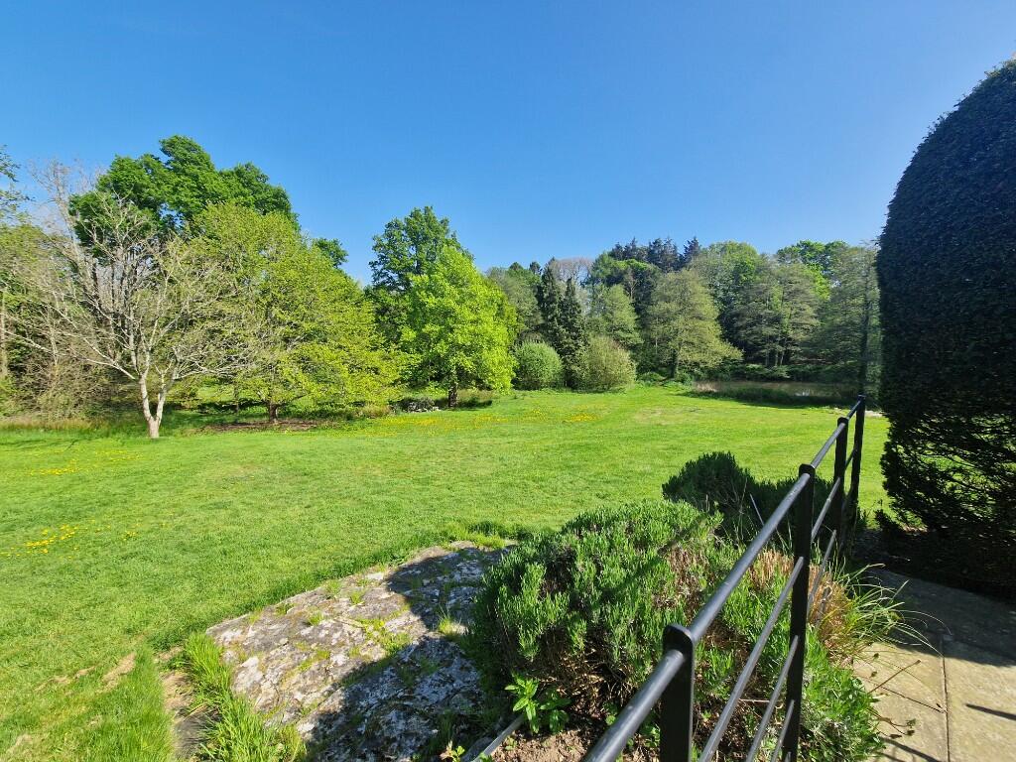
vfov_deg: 89.9
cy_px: 381
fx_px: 382
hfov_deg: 106.2
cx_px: 508
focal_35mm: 13
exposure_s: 1/1712
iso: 50
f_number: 2.2
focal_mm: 2.2
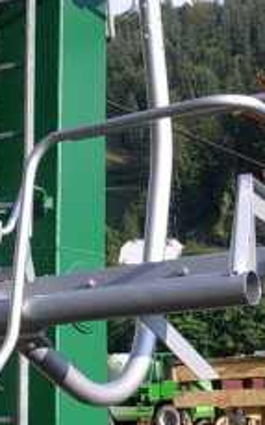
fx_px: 1156
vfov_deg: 20.8
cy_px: 269
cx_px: 167
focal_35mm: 100
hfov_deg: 13.1
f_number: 5.8
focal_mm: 6.7
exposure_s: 1/197
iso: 70
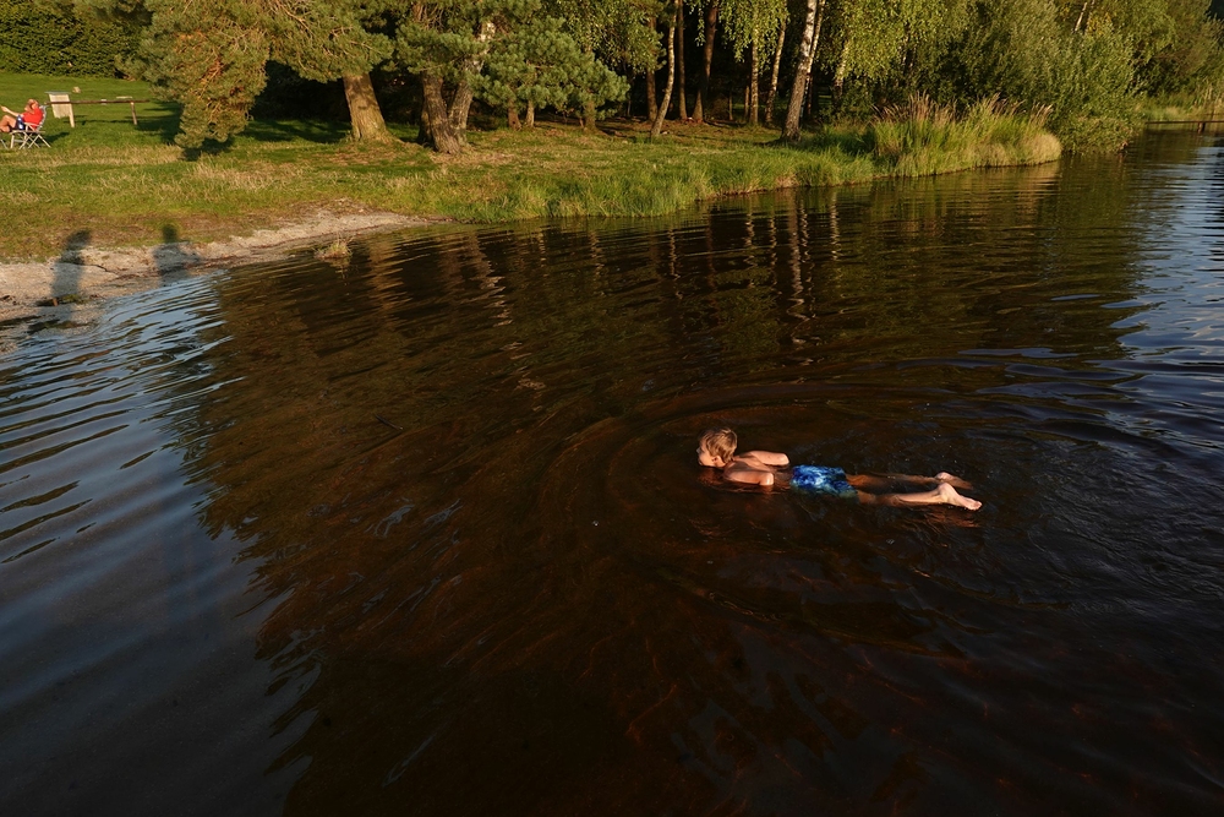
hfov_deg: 71.5
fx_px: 850
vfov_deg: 51.3
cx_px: 612
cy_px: 408
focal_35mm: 25
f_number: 5
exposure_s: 1/200
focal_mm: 9.36
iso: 125
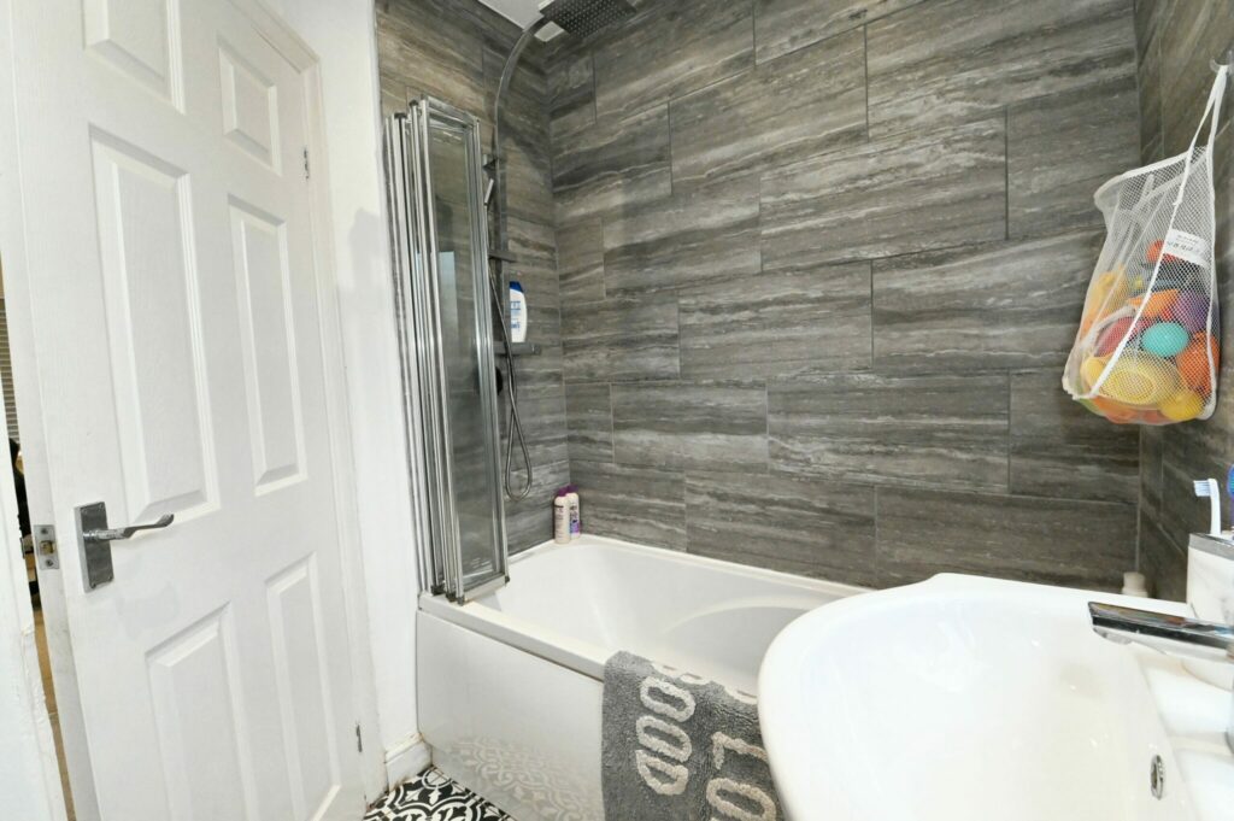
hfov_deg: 100.4
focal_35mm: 15
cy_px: 410
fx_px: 514
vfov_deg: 77.2
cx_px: 617
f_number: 10
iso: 6400
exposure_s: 1/200
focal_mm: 15
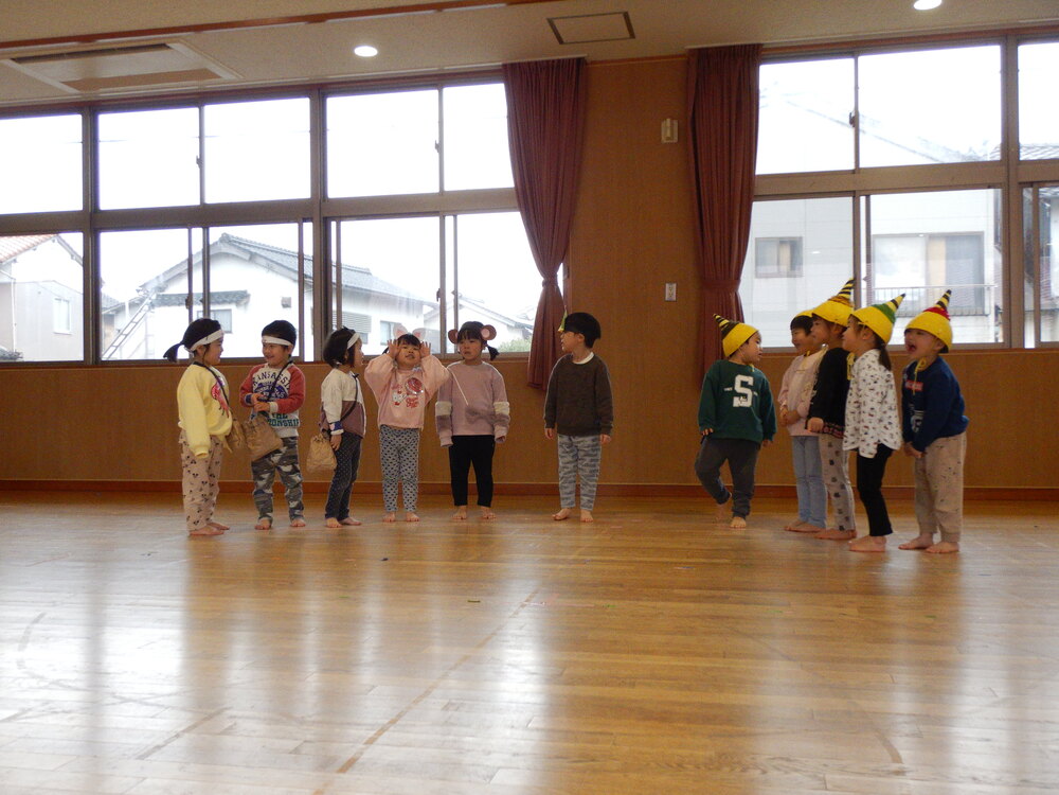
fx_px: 1040
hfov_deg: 54.0
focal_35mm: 34
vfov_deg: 41.8
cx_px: 530
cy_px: 398
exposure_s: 1/30
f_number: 4.2
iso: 160
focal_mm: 6.1
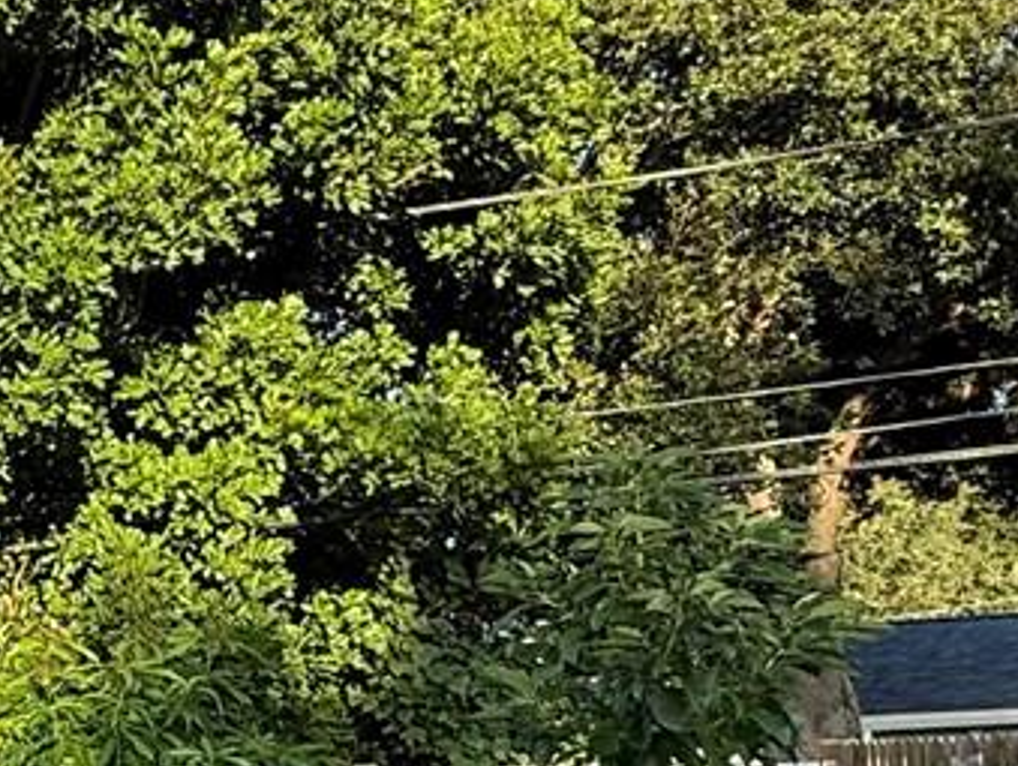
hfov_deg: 24.4
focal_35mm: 66
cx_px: -414
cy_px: 793
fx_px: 1943
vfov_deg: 21.4
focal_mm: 2.22
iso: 64
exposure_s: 1/644
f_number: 2.2
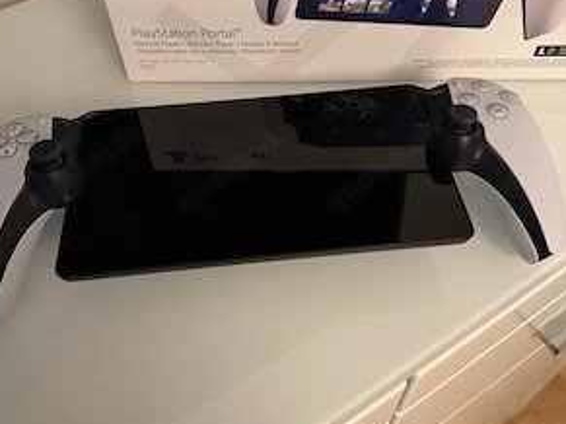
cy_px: 189
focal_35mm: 33
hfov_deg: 55.4
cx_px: 276
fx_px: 539
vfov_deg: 42.9
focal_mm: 6.76
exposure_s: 1/33
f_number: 1.78
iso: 1000
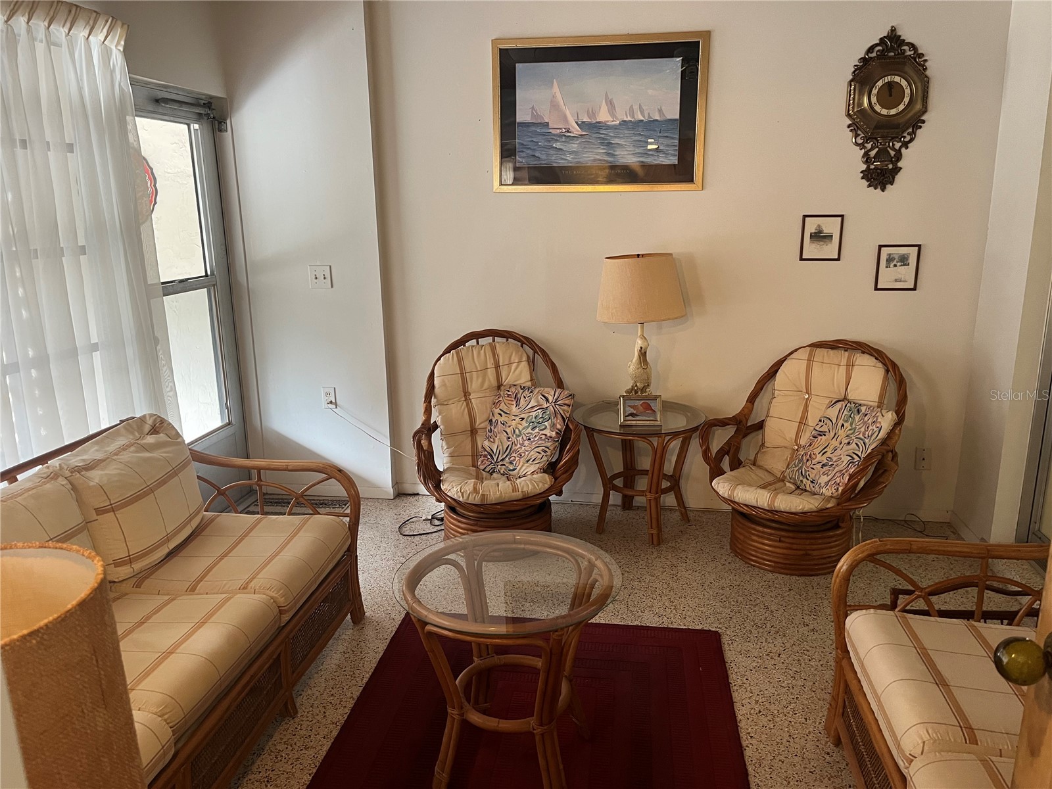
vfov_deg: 53.1
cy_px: 394
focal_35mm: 26
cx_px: 526
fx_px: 790
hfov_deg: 67.3
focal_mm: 5.1
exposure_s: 1/60
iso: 250
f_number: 1.6
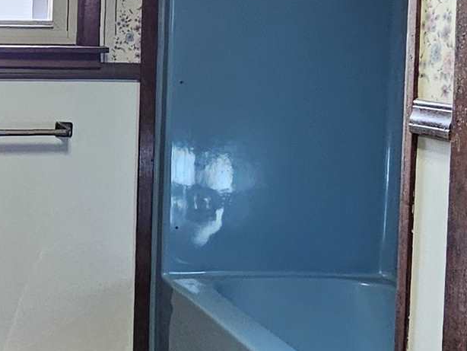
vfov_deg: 22.4
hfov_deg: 26.3
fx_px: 877
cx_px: -104
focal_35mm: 65
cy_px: 98
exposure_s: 1/77.4
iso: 250
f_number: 2.2
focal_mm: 2.2
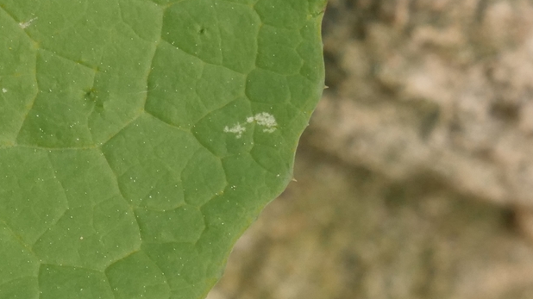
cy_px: 116
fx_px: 3489
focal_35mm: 247
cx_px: -323
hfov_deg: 8.5
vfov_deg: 4.9
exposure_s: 1/250
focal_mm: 35
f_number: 7.1
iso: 640
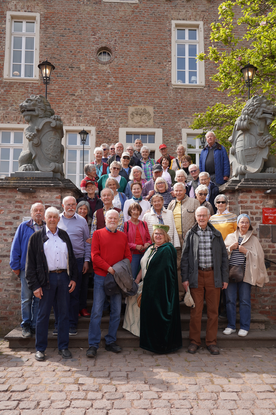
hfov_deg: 41.1
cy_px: 208
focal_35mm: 32
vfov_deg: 58.7
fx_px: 368
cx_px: 138
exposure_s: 1/320
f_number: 4.5
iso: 100
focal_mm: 32
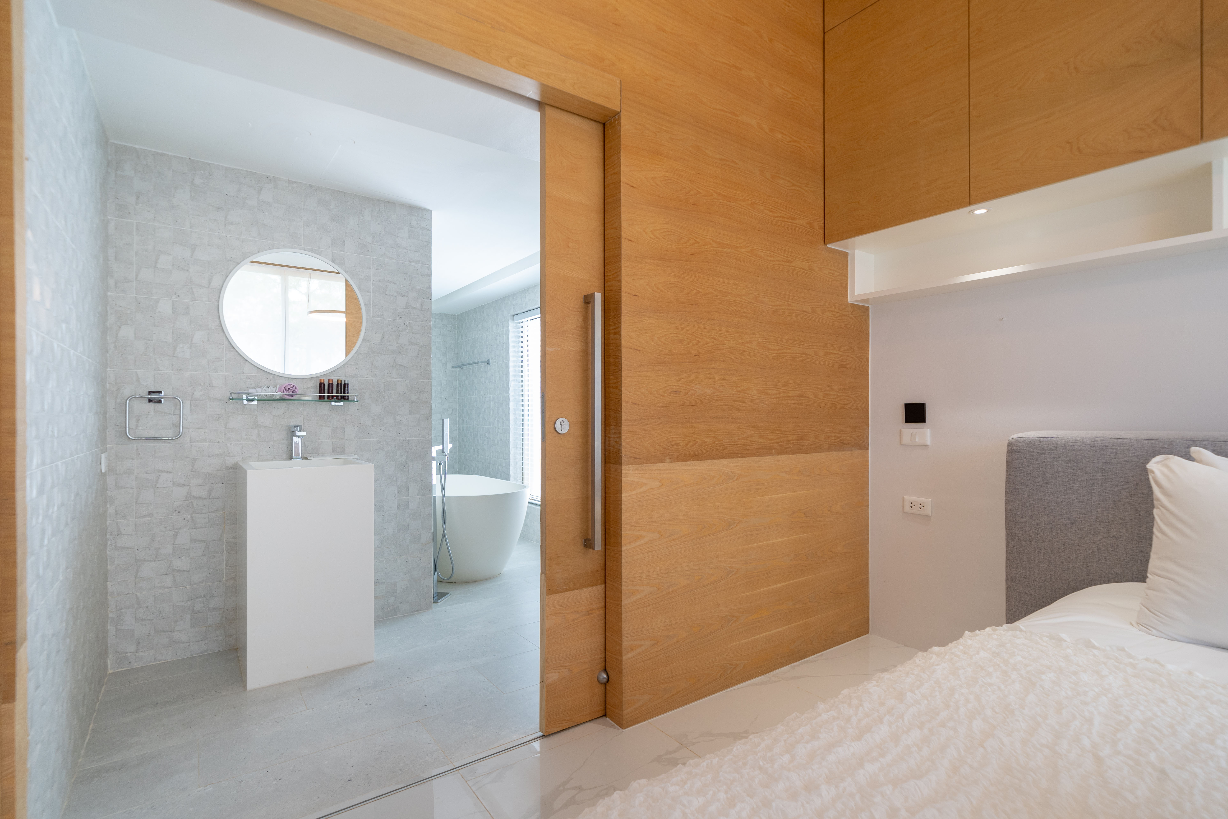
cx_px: 614
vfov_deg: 73.7
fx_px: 546
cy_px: 410
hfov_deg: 96.7
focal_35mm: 16
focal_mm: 16
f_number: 6.3
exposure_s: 1/30
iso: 640
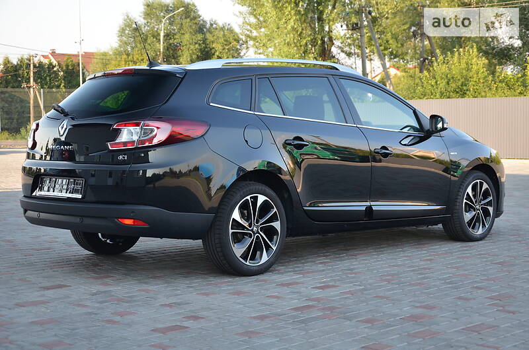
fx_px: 924
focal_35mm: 63
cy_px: 175
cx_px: 264
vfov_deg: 21.5
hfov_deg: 32.0
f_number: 5.6
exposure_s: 1/125
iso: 400
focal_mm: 42
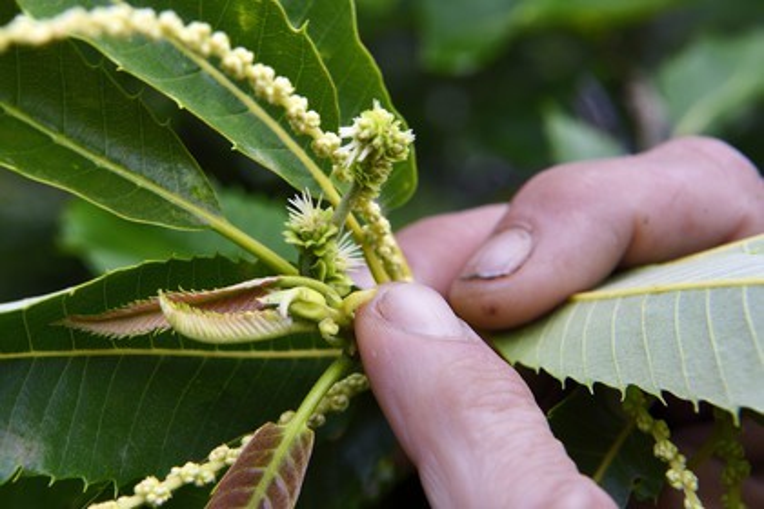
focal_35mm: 70
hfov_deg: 28.8
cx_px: 382
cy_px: 254
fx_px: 1485
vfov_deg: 19.5
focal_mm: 70
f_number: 11
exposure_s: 1/100
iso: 800
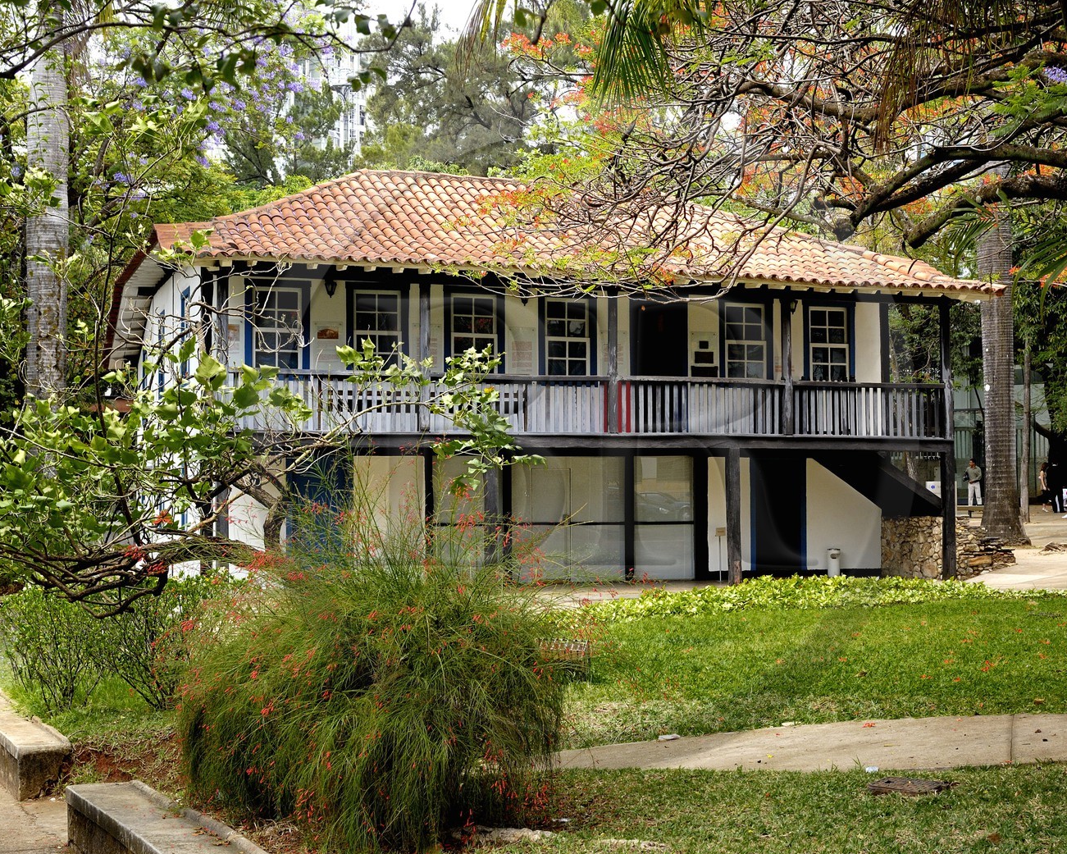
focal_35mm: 54
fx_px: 1692
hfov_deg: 35.0
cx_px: 582
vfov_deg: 28.3
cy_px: 433
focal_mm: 31
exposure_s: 1/80
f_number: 8
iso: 160
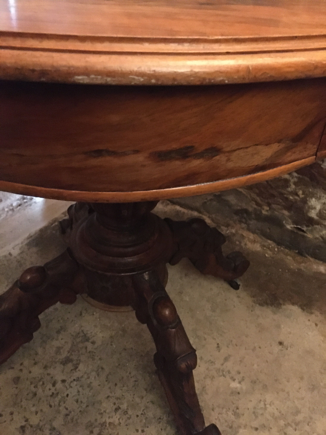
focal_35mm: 29
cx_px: 163
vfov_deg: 61.7
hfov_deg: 48.2
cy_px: 218
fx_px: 364
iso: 1250
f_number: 2.2
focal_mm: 4.15
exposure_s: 1/17
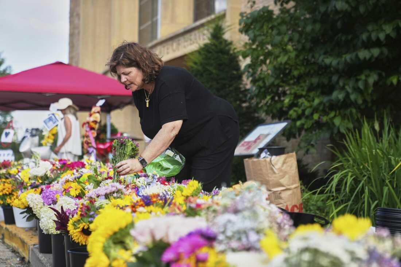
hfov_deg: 28.8
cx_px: 200
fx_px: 780
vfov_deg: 19.5
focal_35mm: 70
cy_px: 134
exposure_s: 1/4000
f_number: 2.8
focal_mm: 70
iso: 640
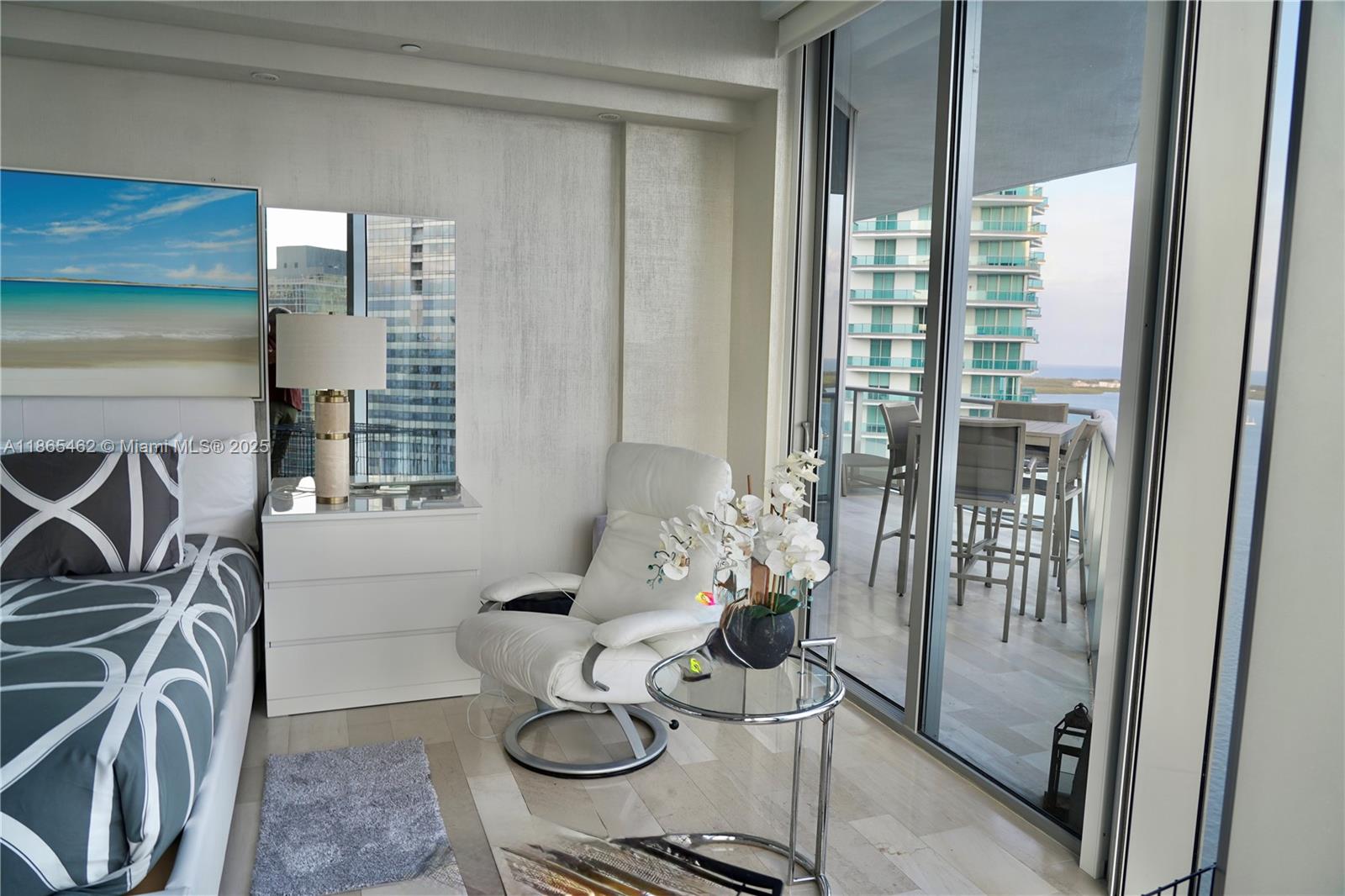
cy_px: 448
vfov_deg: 53.1
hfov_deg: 73.8
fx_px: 896
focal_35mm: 24
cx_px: 672
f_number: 5.6
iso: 100
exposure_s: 1/25
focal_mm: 24
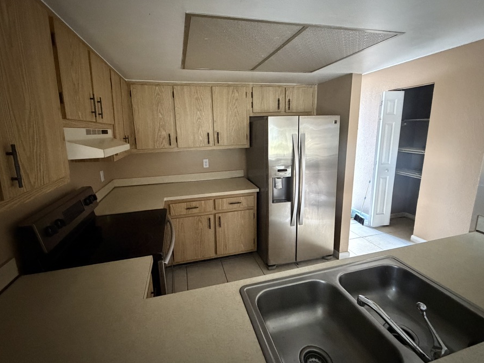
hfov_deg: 94.5
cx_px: 236
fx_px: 224
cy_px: 170
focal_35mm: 16
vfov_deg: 78.0
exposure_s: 1/46
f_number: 2.2
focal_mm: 2.22
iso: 1250
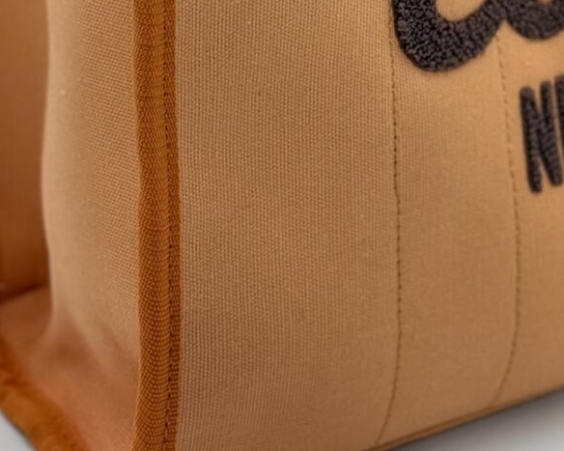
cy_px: -230
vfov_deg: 10.7
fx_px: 2320
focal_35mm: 139
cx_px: 383
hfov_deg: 13.8
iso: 80
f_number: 1.78
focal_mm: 6.76
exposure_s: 1/778
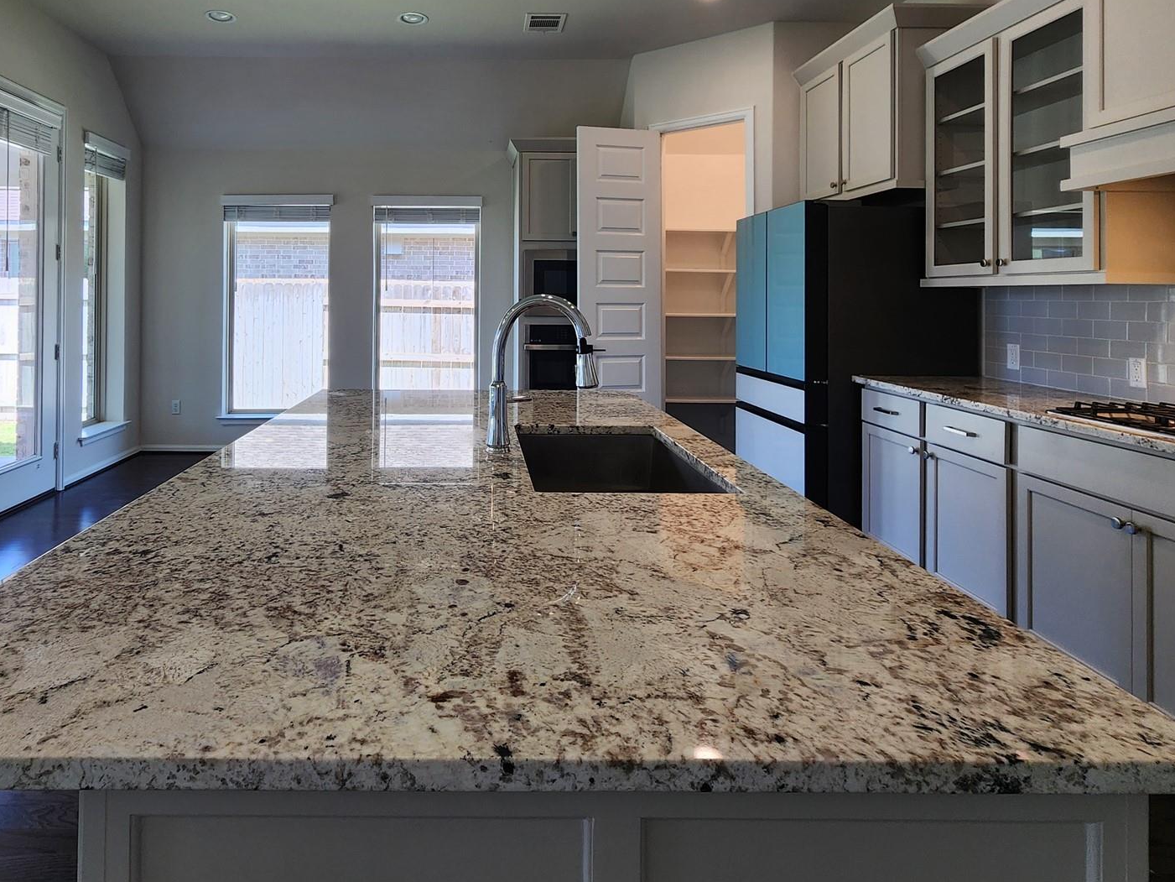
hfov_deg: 84.0
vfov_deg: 66.6
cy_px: 285
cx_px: 494
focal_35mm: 19
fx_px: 645
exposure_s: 1/120
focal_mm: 2.2
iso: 100
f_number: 2.2
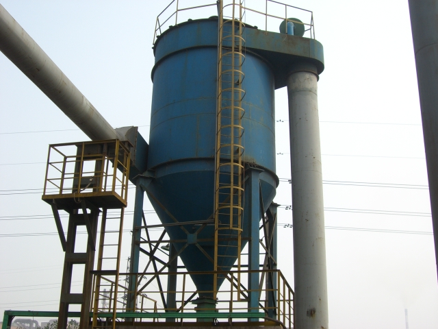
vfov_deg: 30.9
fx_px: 595
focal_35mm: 47
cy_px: 164
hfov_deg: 40.4
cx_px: 219
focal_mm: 7.6
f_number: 4.8
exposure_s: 1/320
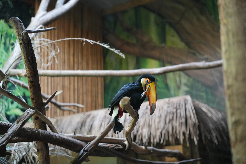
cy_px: 82
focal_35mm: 68
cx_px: 123
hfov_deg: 29.8
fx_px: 463
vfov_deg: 20.1
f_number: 2.8
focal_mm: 67.7
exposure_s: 1/160
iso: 3200
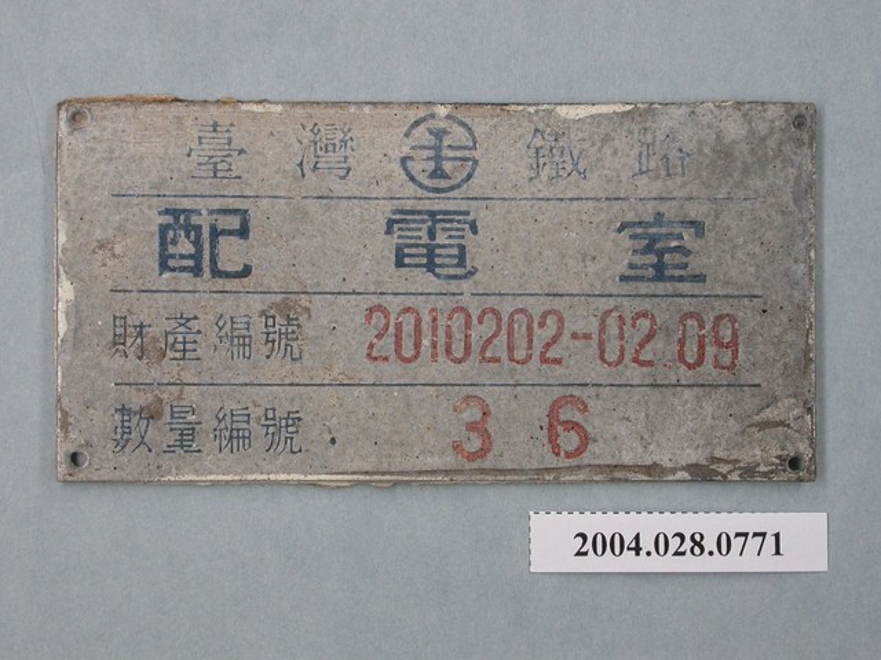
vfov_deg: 13.8
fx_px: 2723
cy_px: 330
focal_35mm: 107
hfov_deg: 18.4
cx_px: 440
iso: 100
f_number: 4.7
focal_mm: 22.2
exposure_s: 1/30
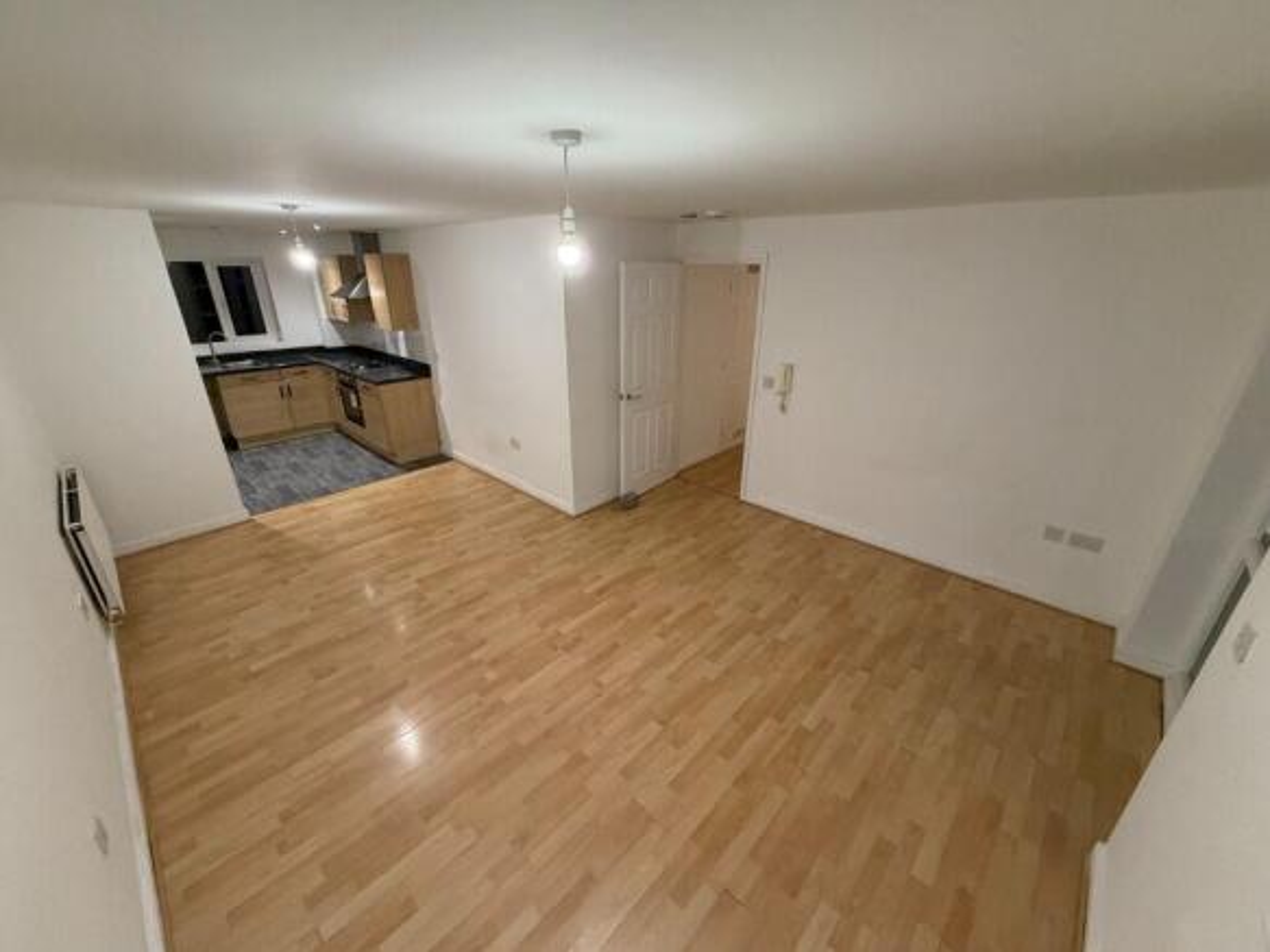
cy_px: 476
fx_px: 514
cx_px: 635
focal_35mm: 14
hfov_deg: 102.1
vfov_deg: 85.7
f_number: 2.2
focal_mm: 2.22
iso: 320
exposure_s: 1/61
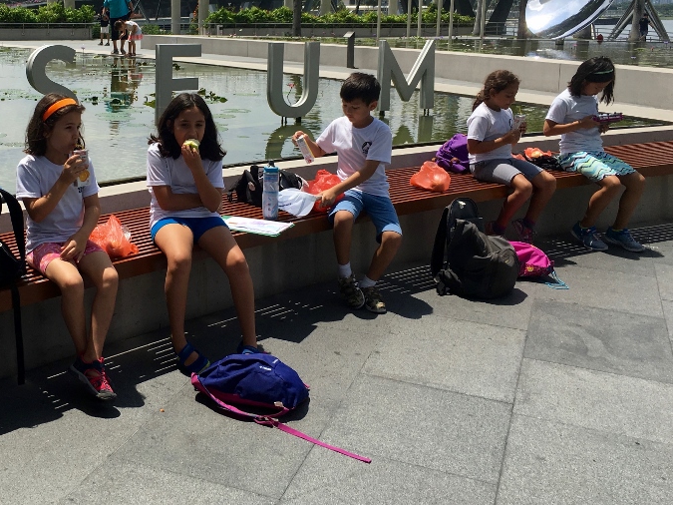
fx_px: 855
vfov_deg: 32.5
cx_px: 181
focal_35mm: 44
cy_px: 160
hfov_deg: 41.9
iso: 25
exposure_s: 1/1972
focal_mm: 4.15
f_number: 2.2
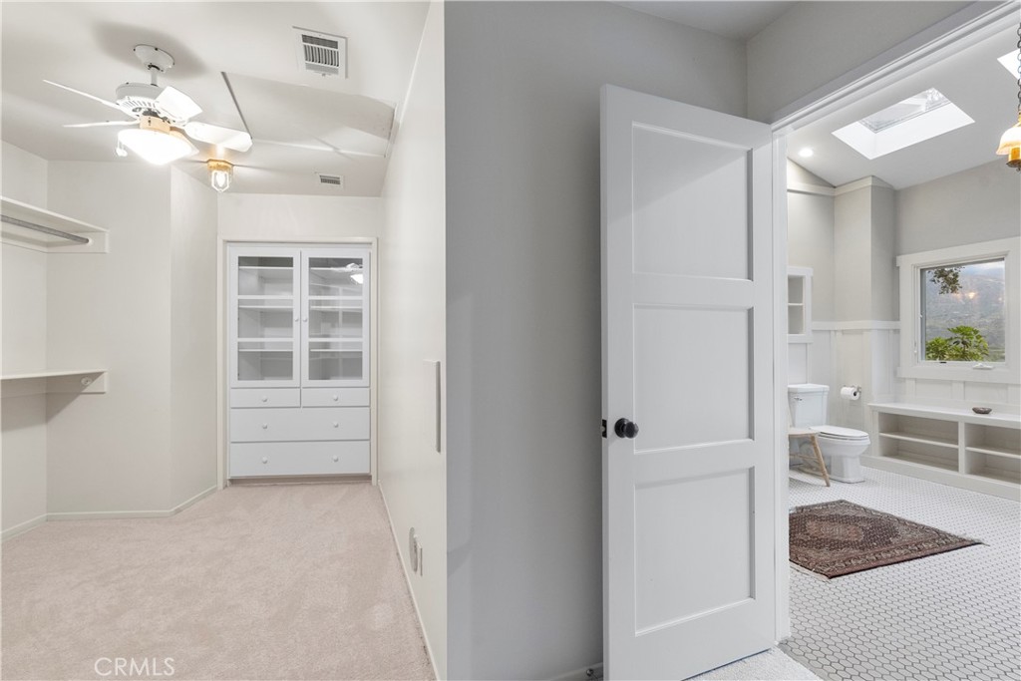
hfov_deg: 96.7
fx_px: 454
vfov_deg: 73.8
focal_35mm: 16
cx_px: 510
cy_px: 340
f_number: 8
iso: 1250
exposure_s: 1/6
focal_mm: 16
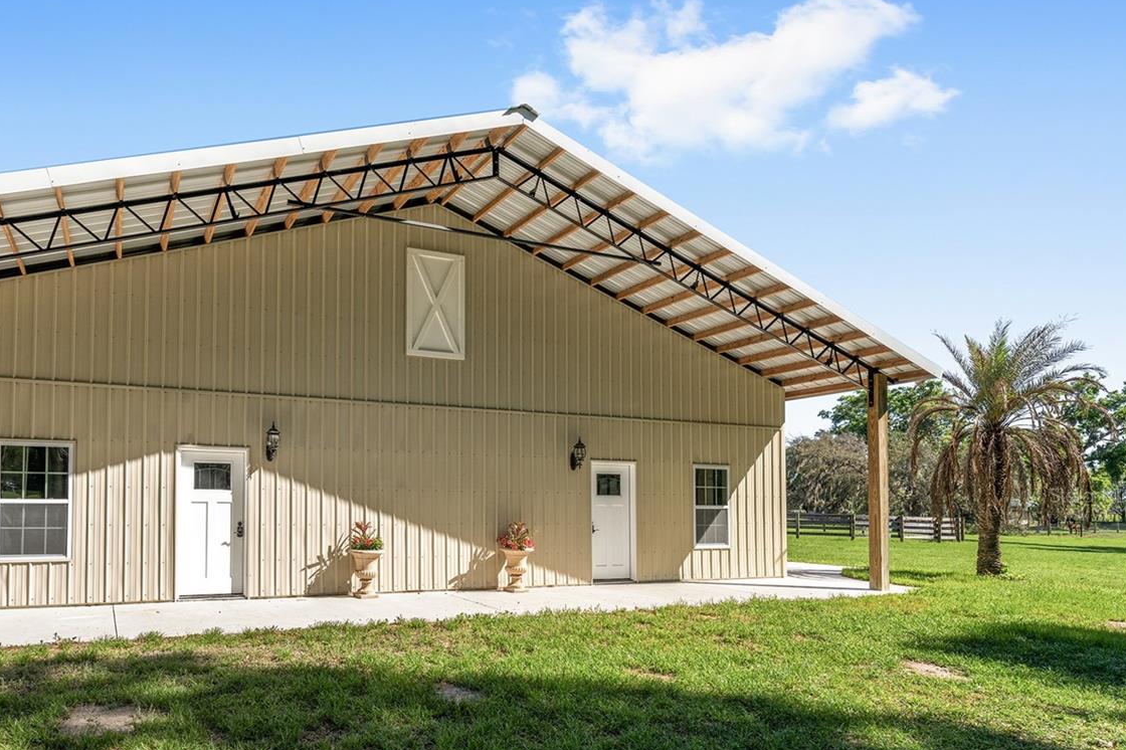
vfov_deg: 60.6
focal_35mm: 20
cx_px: 335
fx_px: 625
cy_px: 495
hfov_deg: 79.8
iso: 320
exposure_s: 1/800
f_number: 8
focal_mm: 14
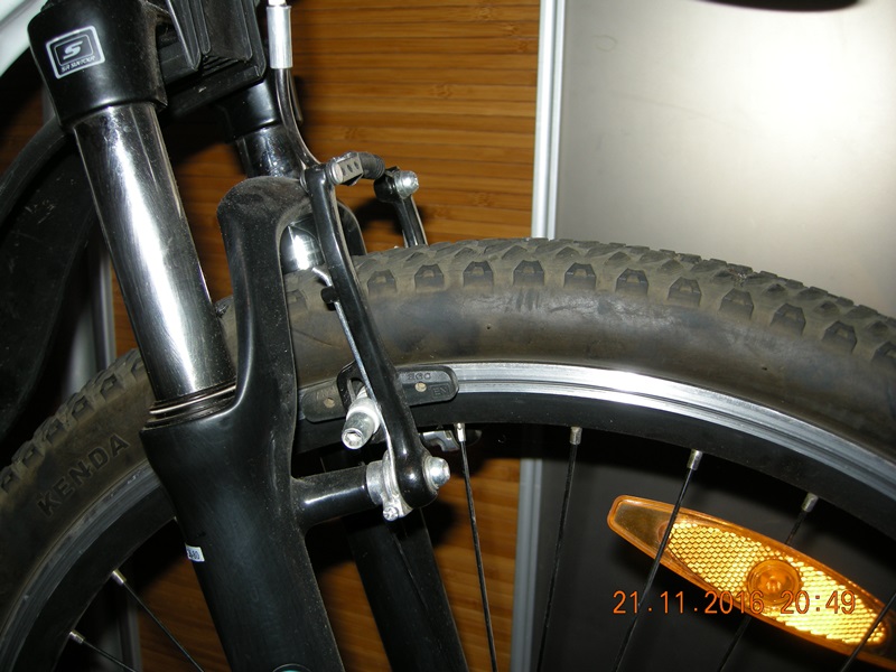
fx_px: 932
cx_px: 448
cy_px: 336
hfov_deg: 51.4
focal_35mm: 36
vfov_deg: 39.7
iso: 64
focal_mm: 7.5
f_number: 2.7
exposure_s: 1/60
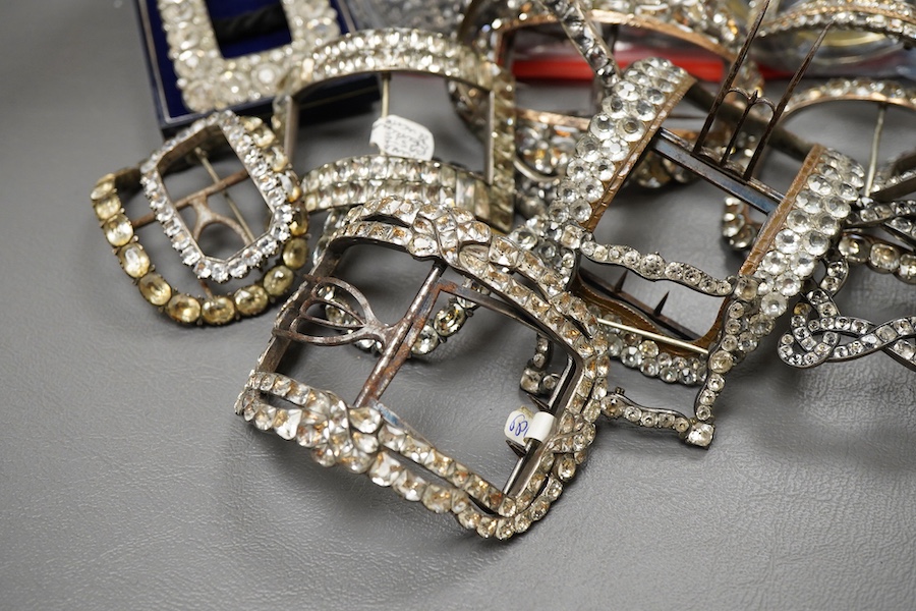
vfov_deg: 29.9
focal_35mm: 45
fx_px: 1145
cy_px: 306
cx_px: 458
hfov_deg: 43.6
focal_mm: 30
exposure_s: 1/125
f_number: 8
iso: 1250
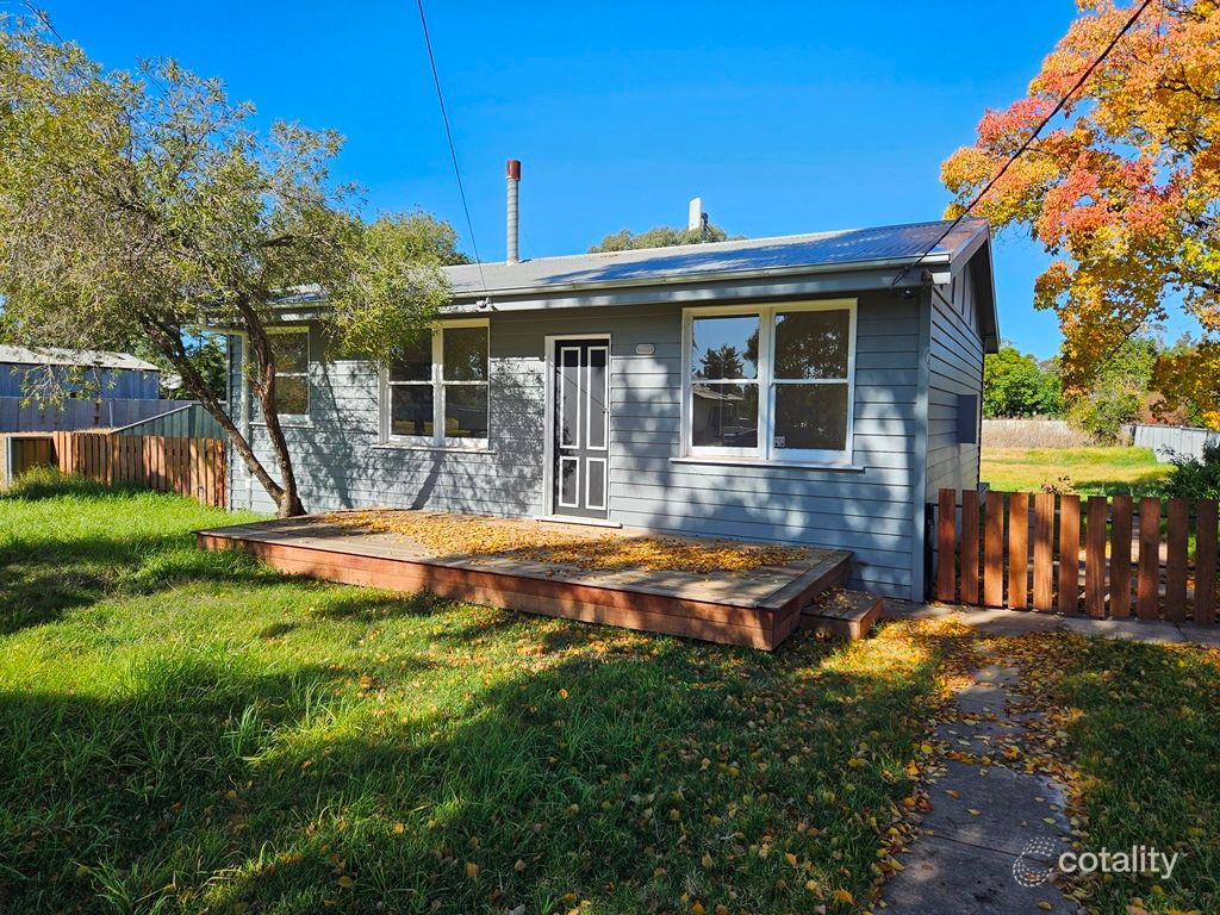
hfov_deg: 73.9
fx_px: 811
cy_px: 458
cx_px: 610
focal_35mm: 23
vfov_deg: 58.9
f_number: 1.8
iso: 25
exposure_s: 1/932
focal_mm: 5.4
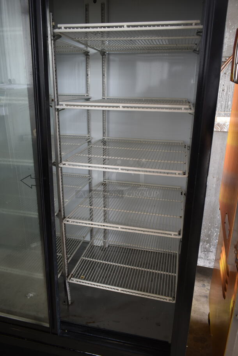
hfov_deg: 48.0
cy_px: 178
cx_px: 119
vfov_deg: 67.3
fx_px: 267
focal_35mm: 27
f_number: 3.5
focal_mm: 18
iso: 180
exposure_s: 1/30
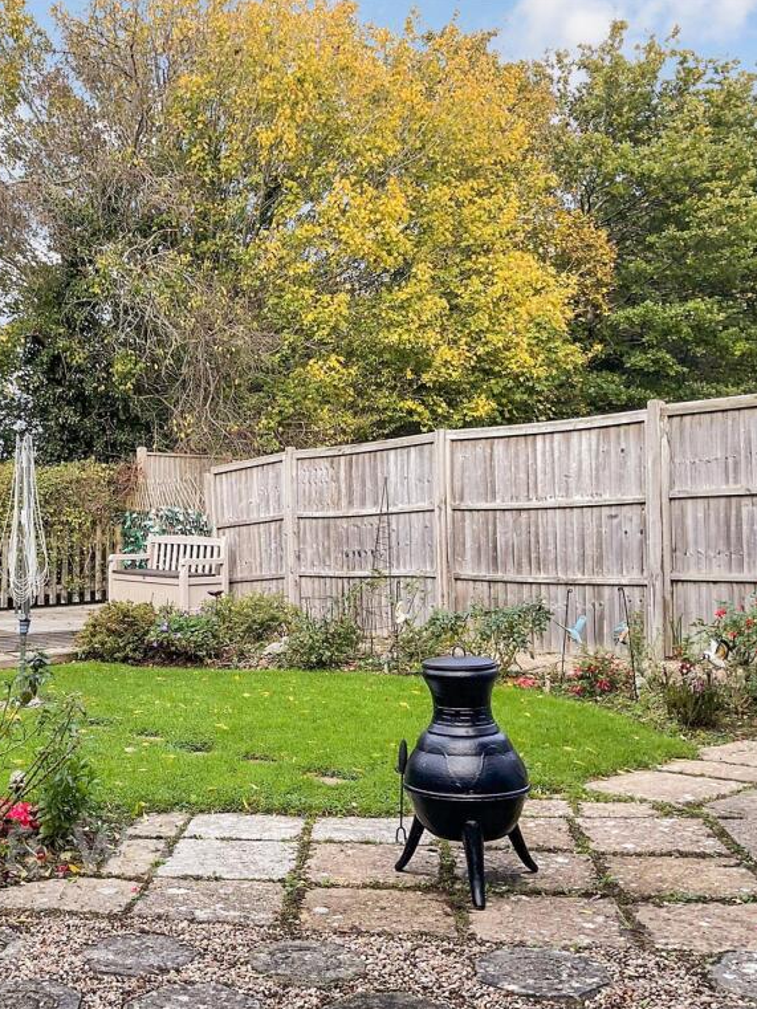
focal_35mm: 39
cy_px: 505
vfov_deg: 47.9
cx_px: 152
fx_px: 1137
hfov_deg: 35.6
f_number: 1.8
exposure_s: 1/120
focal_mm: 3
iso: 16
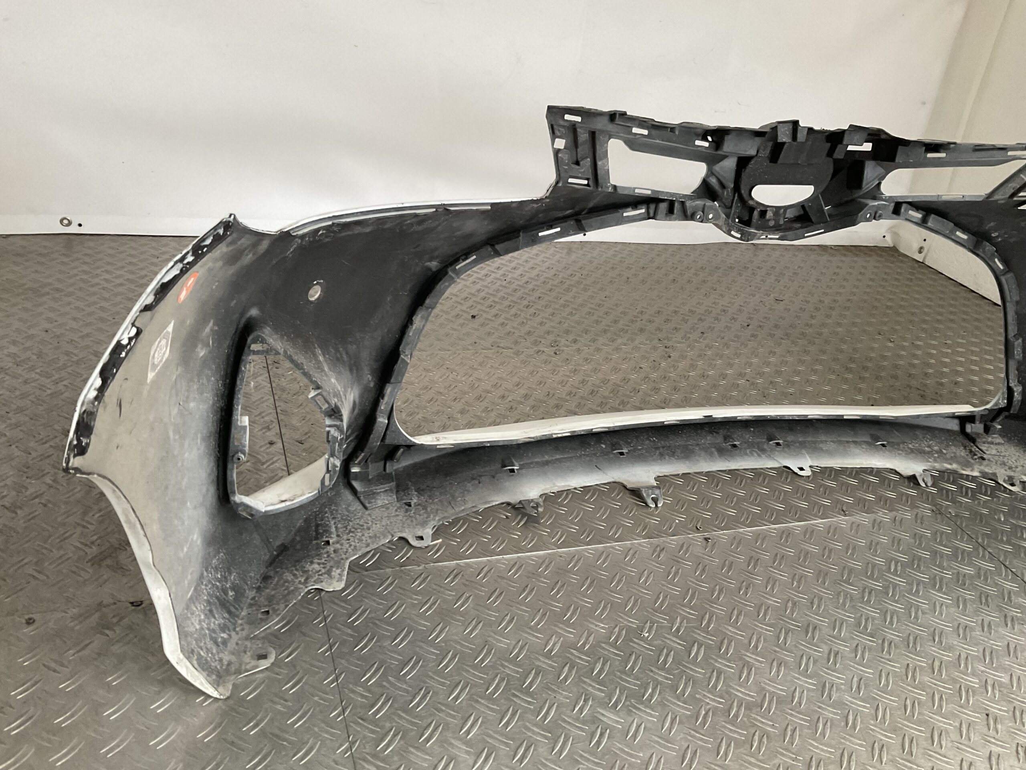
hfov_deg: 61.7
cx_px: 513
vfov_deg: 48.2
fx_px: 860
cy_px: 385
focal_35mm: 29
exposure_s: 1/50
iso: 125
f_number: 1.8
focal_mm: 3
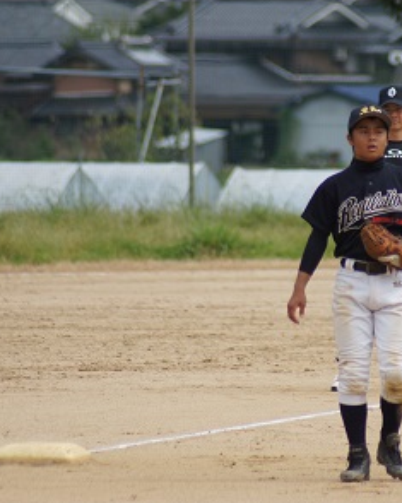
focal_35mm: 706
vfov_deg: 2.7
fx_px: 10505
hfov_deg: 2.2
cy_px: 234
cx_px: 284
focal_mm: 300
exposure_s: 1/500
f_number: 5.6
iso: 100
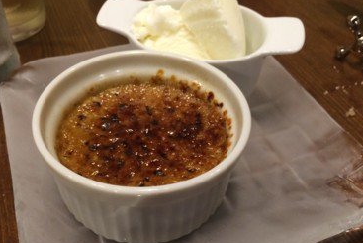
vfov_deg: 36.0
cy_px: 130
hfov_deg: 51.9
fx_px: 373
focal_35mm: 37
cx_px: 173
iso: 200
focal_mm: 4.15
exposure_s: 1/30
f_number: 2.2
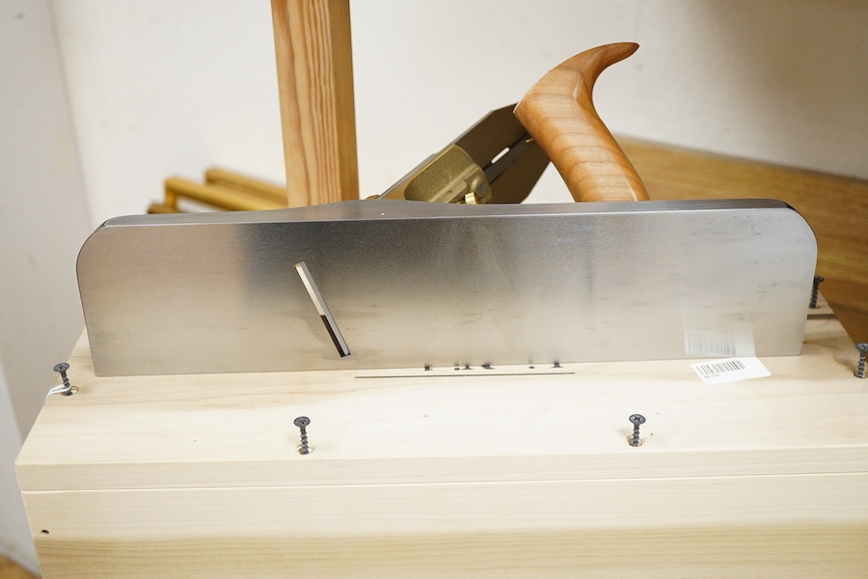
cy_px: 290
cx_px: 434
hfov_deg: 43.6
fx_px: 1085
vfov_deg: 29.9
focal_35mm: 45
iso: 1250
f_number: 3.5
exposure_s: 1/125
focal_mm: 30
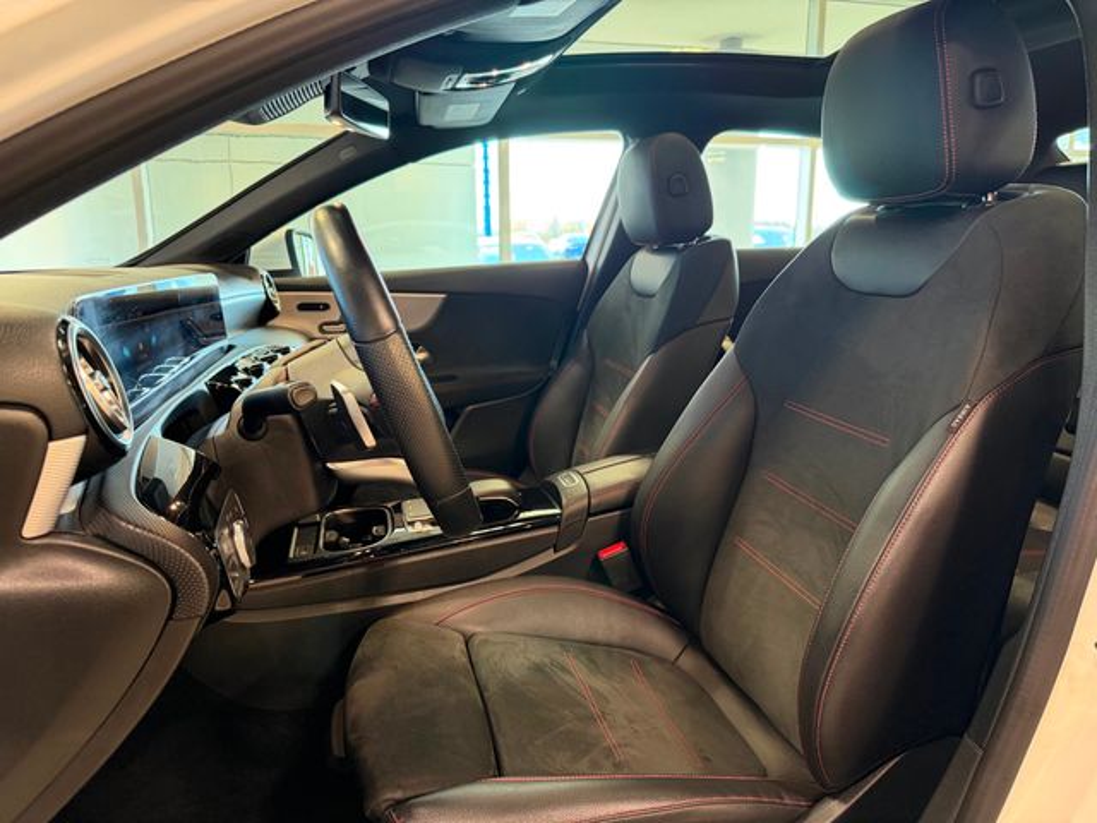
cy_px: 412
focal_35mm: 24
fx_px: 761
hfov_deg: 71.6
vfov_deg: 56.8
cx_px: 548
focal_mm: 6.76
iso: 320
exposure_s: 1/60
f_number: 1.78
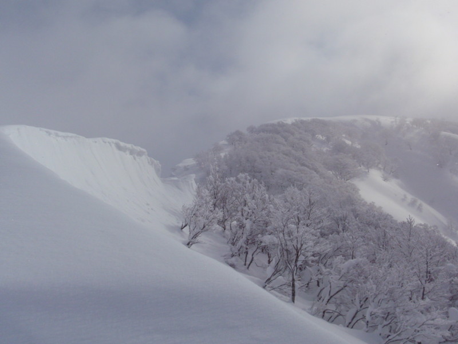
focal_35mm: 28
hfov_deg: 63.4
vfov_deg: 49.7
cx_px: 229
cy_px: 172
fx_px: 370
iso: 64
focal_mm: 5
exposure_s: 1/2000
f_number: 5
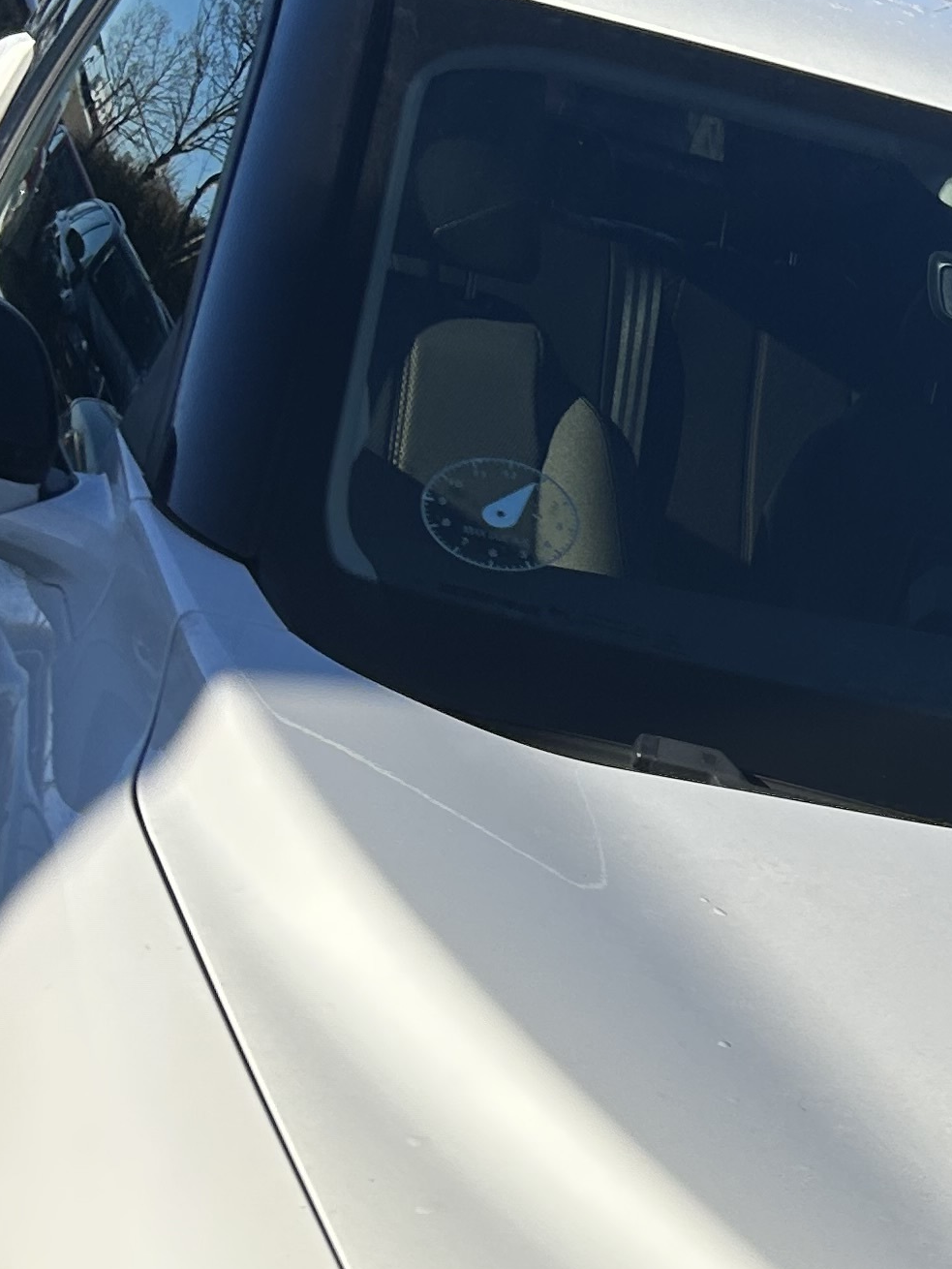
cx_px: 1414
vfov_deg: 23.9
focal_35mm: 80
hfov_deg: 16.8
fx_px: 2933
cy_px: 1065
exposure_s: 1/4444
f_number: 1.5
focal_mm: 5.7
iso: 50
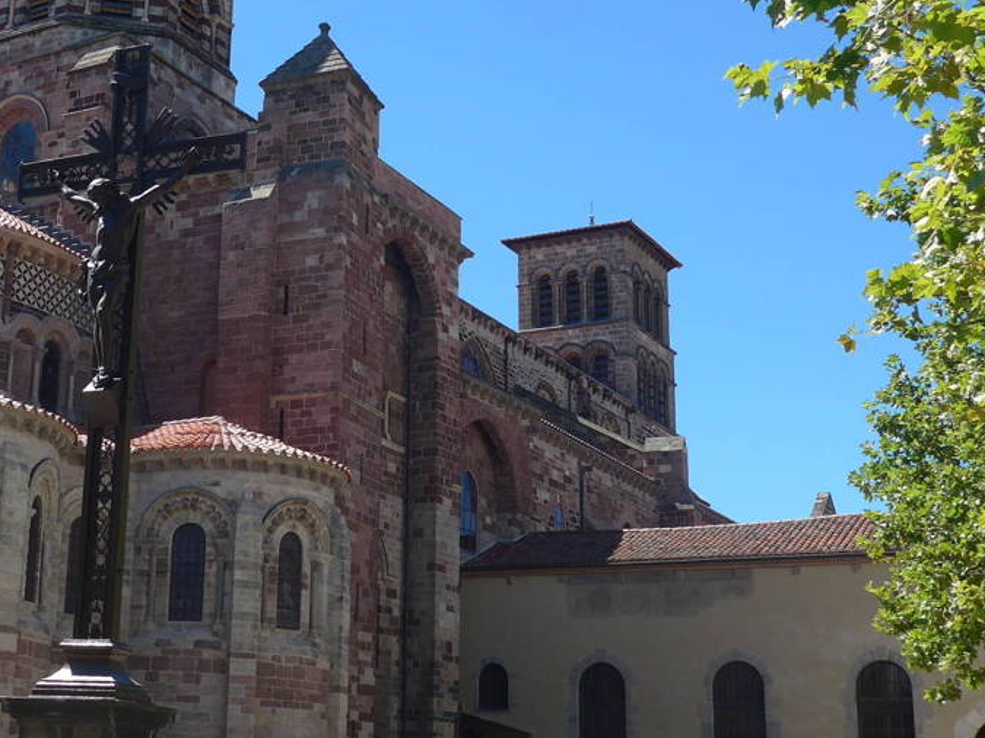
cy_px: 306
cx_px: 247
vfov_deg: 26.5
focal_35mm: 55
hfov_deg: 34.2
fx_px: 1565
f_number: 2.8
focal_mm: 6
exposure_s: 1/1000
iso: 80
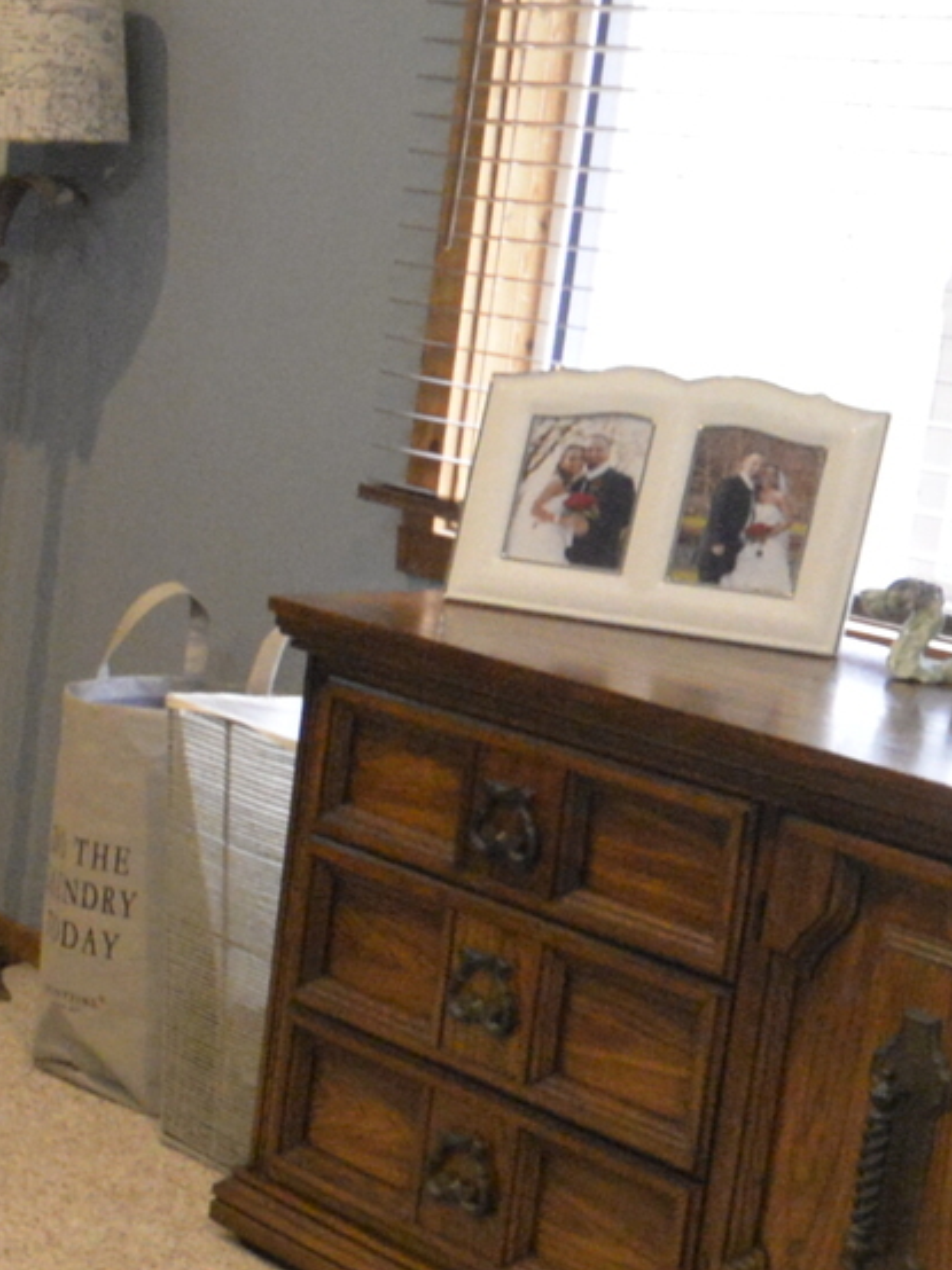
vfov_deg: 20.4
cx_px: -1564
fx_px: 3523
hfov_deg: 11.6
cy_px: 637
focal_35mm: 96
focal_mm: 18
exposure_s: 1/50
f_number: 7.1
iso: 5000
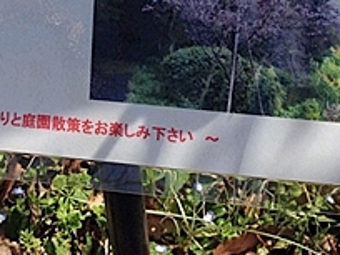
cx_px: 80
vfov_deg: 12.8
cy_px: -123
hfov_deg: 17.8
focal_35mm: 110
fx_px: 1080
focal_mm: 4.28
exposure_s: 1/1727
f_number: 2.4
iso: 64
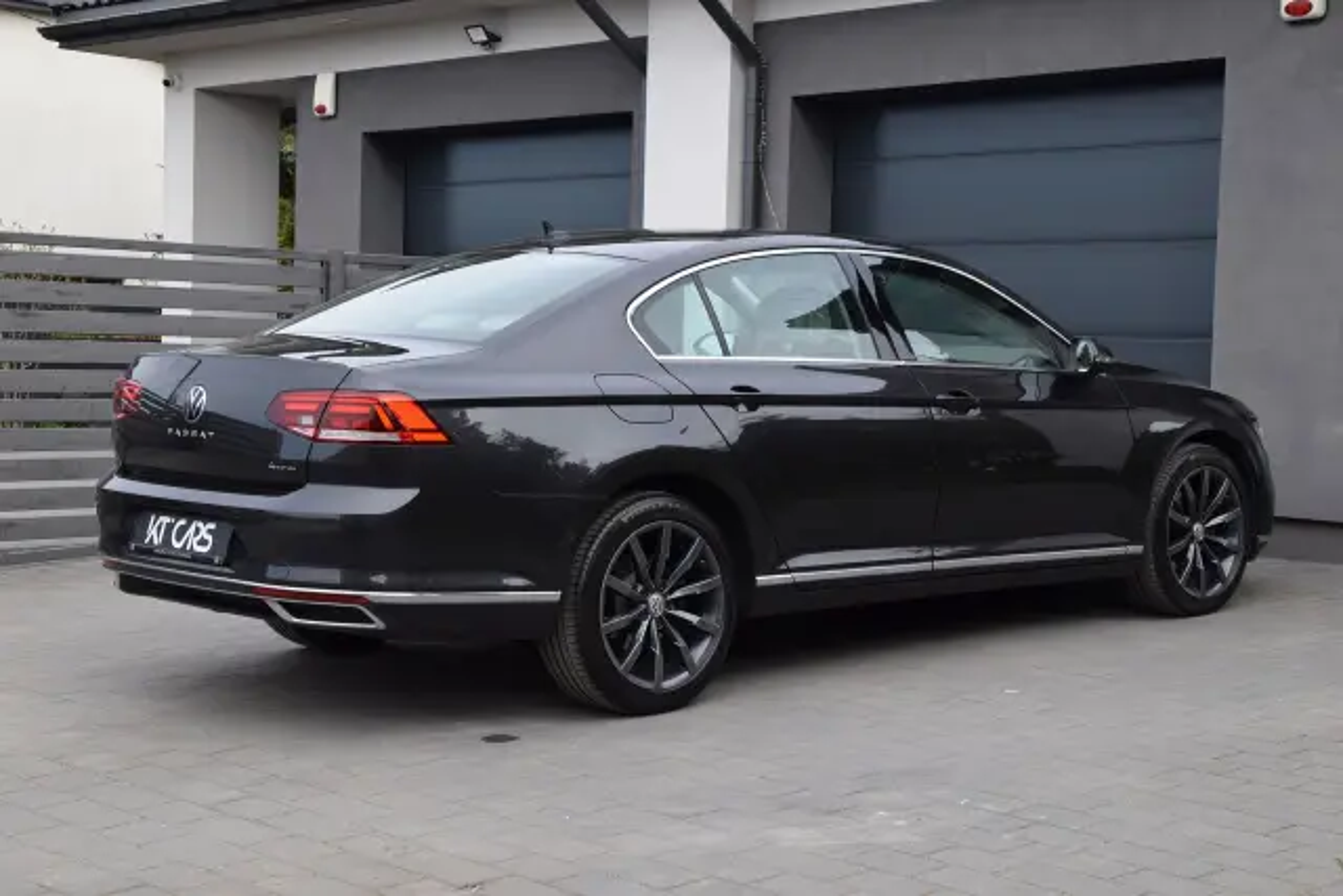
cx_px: 672
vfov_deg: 23.8
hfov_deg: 35.0
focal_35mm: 57
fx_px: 2127
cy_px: 448
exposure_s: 1/250
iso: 320
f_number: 8
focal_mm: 38
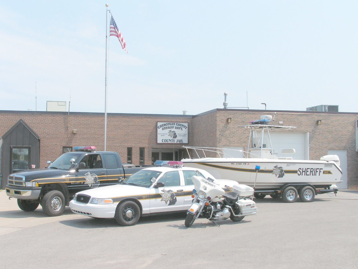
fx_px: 507
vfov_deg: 29.7
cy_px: 134
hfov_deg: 38.9
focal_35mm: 49
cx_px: 179
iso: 50
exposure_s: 1/400
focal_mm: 8.2
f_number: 6.3
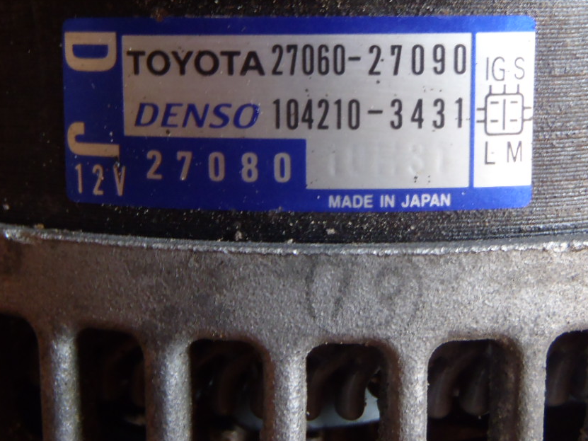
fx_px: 968
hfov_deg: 33.8
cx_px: 267
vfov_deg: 25.4
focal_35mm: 57
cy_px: 121
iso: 200
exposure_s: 1/25
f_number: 4.7
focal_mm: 6.64
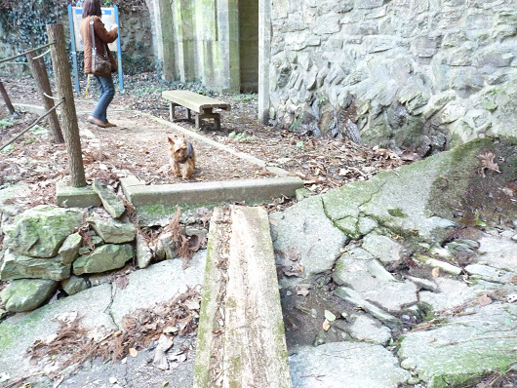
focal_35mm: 27
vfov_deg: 51.4
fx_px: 403
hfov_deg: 65.3
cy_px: 194
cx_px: 258
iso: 400
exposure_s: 1/20
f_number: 2.8
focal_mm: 4.8
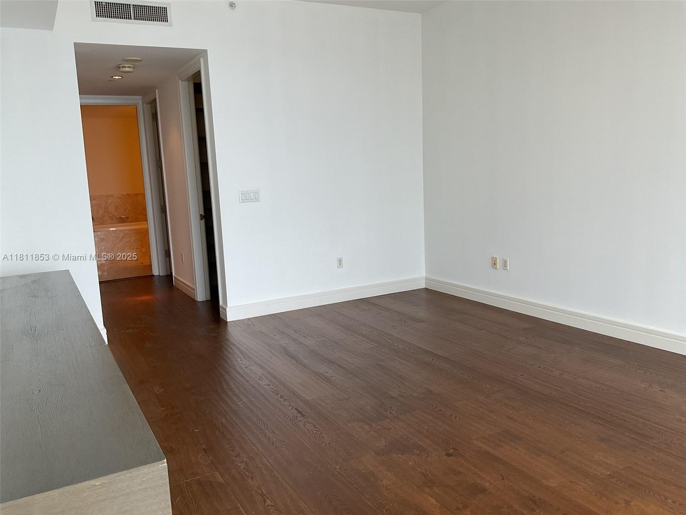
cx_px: 343
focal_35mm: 29
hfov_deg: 61.7
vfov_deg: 48.2
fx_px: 575
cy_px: 258
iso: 50
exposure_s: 1/120
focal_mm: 3
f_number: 1.8
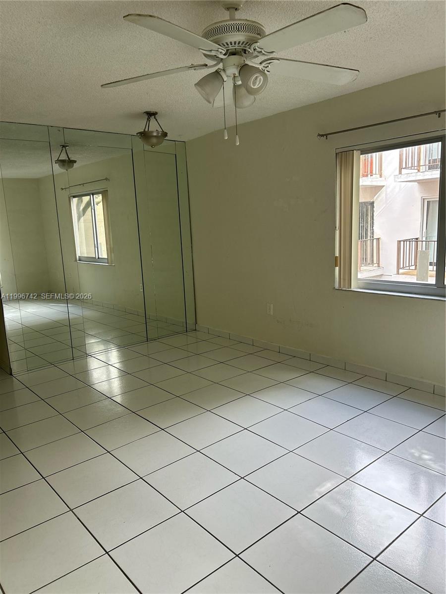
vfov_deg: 67.3
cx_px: 223
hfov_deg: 53.1
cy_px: 297
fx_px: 447
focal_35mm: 26
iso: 50
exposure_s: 1/165
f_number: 1.5
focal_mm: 5.7
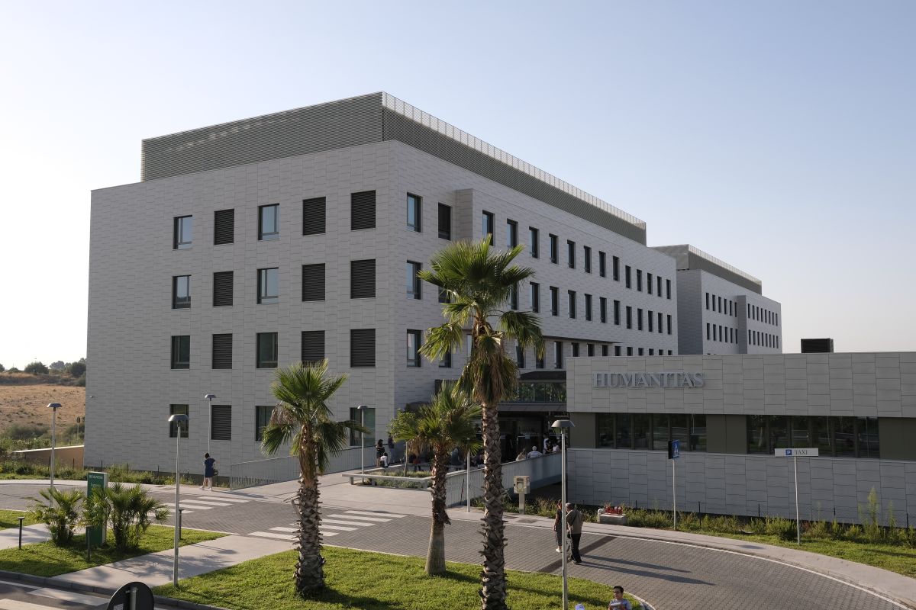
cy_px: 305
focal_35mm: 35
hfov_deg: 54.4
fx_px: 890
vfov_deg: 37.9
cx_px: 458
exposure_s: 1/500
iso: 200
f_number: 6.4
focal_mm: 23
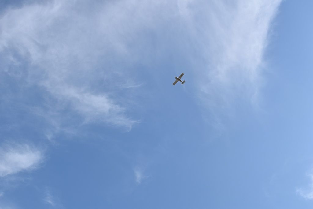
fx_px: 443
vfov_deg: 26.5
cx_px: 156
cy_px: 104
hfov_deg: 38.9
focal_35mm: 51
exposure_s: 1/400
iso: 100
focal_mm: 34
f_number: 8
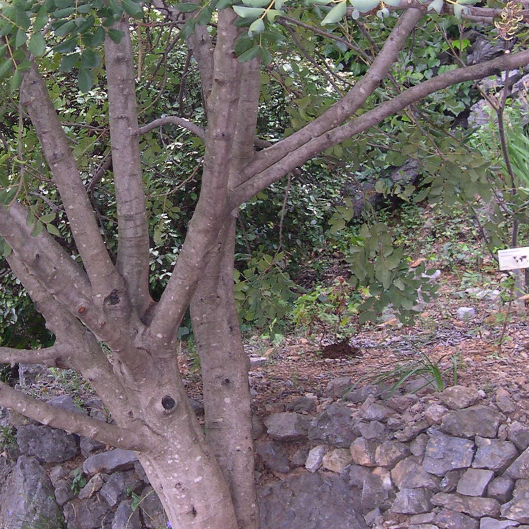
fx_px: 1279
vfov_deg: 23.3
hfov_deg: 23.0
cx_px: 108
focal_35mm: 74
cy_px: 177
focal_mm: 8
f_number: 2.8
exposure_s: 1/30
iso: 121
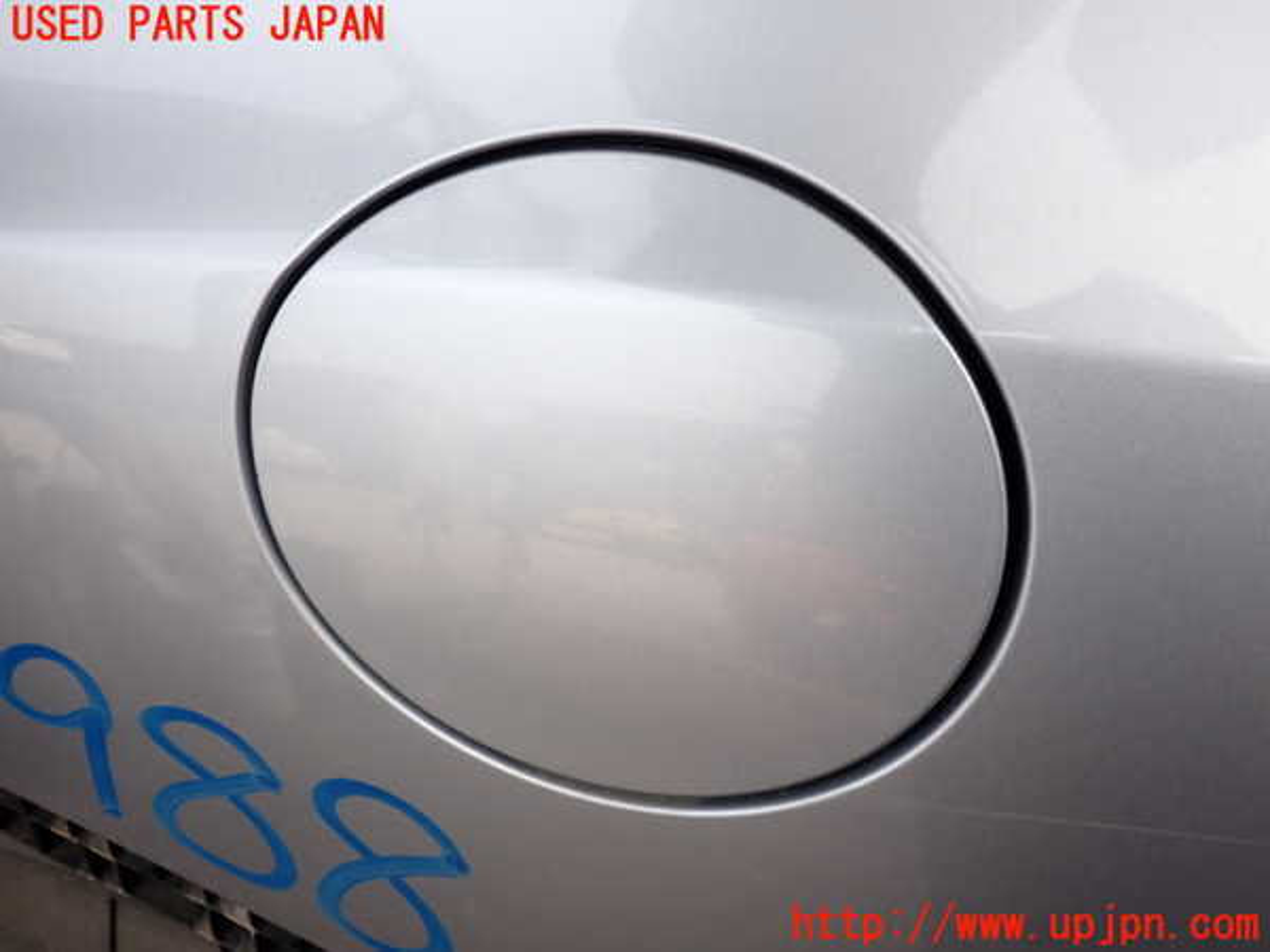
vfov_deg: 46.8
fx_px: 1101
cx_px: 635
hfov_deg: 60.0
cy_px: 476
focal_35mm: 30
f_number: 6.3
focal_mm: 5.4
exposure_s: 1/80
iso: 100
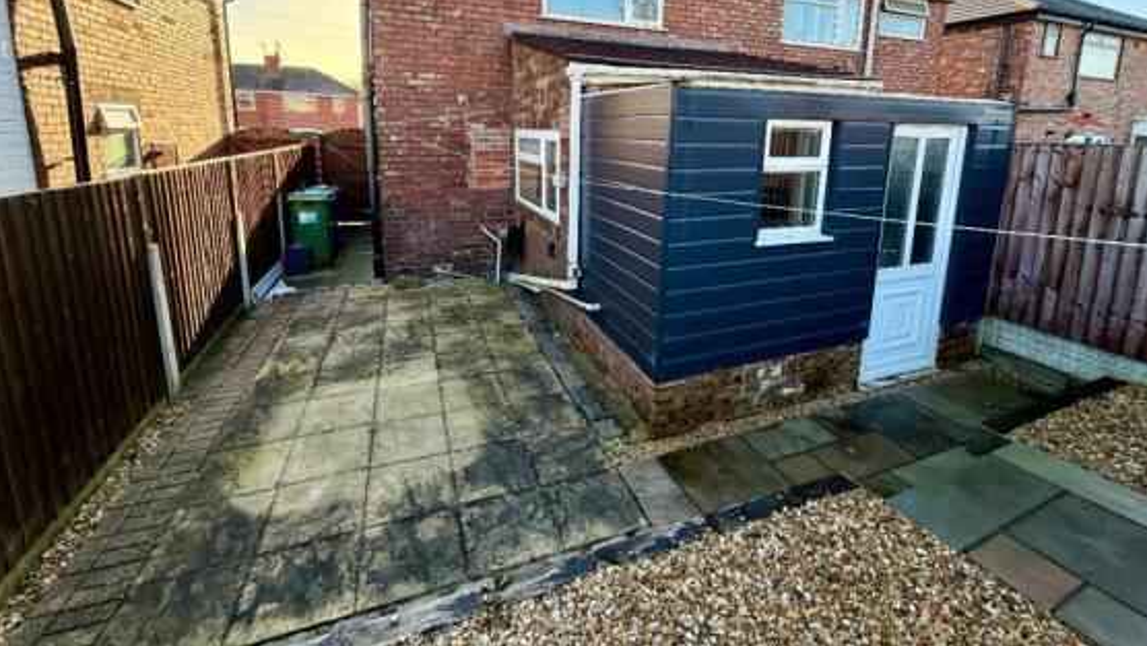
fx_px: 487
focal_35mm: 16
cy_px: 209
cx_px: 593
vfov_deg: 65.2
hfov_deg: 99.3
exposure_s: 1/205
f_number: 2.2
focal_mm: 2.22
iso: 50
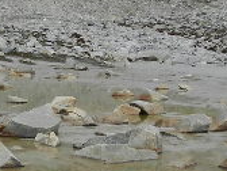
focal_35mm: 119
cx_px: 4
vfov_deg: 12.3
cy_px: 1
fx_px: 780
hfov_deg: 16.2
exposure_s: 1/800
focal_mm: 4.5
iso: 160
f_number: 7
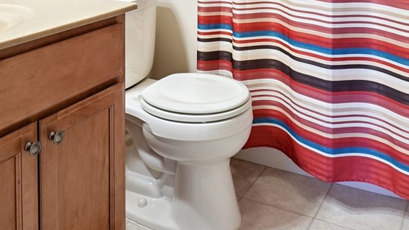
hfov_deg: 49.9
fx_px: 434
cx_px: 262
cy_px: -87
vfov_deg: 24.8
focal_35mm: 40
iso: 400
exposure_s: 1/50
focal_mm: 14
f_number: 3.5
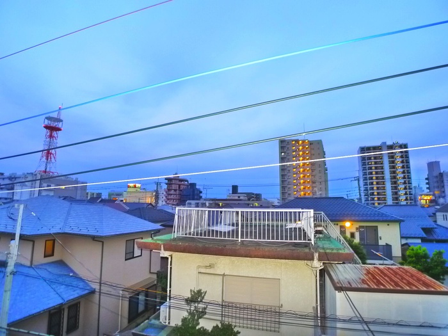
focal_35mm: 24
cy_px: 168
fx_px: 311
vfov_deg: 56.8
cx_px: 224
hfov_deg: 71.6
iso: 400
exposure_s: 1/13
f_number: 2
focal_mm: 5.1
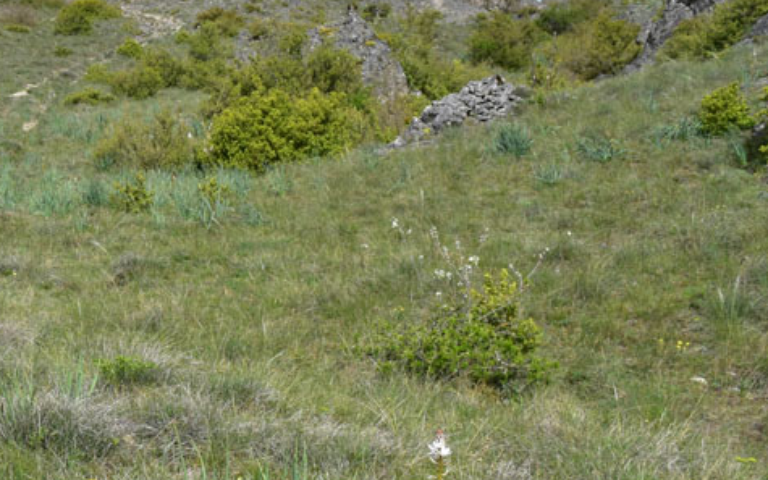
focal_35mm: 58
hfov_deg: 31.9
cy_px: 290
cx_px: -29
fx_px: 1214
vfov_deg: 22.3
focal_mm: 18
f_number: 14
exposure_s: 1/320
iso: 400
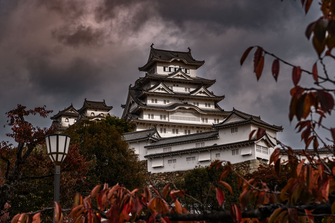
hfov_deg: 27.0
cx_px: 168
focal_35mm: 75
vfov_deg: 18.2
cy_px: 112
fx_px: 698
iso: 100
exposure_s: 1/500
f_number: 5.6
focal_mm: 50
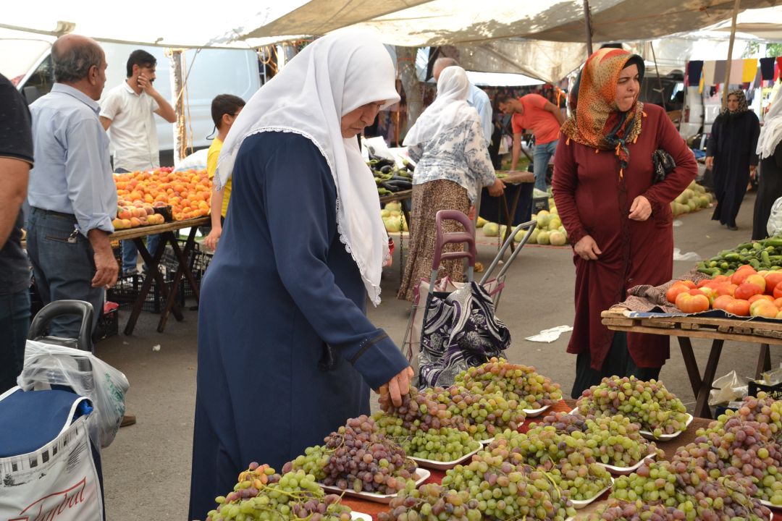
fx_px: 1043
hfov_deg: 41.1
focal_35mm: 48
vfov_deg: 28.1
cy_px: 260
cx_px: 391
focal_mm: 32
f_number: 5.6
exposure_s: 1/125
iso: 360
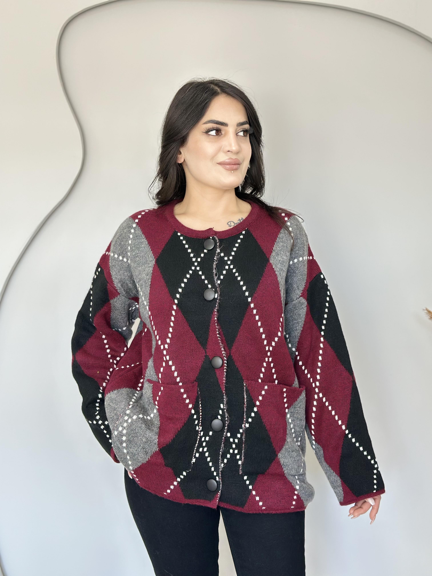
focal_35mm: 48
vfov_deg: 39.7
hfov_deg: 30.3
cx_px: 216
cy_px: 288
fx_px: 799
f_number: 1.78
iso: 125
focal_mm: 6.86
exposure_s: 1/78
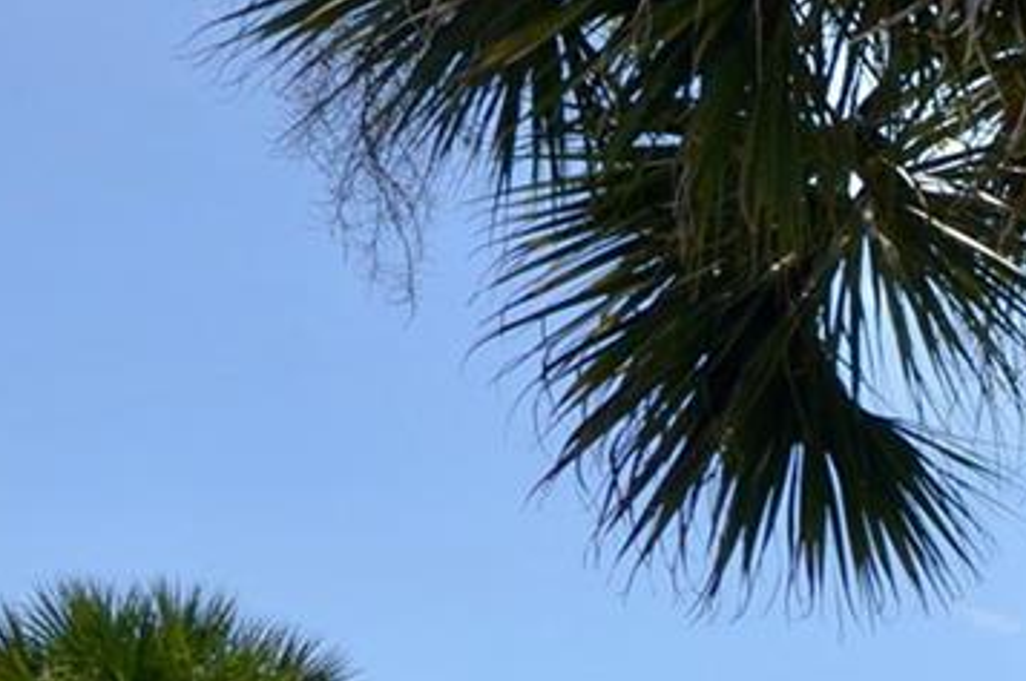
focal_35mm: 94
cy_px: 1010
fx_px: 2675
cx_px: 2124
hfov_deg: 16.1
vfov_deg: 13.7
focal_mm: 14
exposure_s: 1/250
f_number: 8
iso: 180
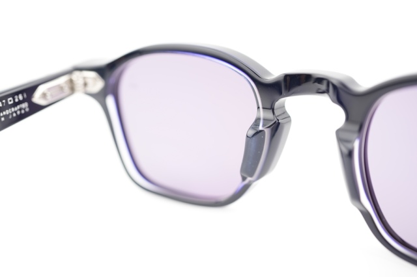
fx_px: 579
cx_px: 208
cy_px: 138
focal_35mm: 50
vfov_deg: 27.0
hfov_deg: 39.6
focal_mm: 50
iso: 100
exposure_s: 1/80
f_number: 3.5
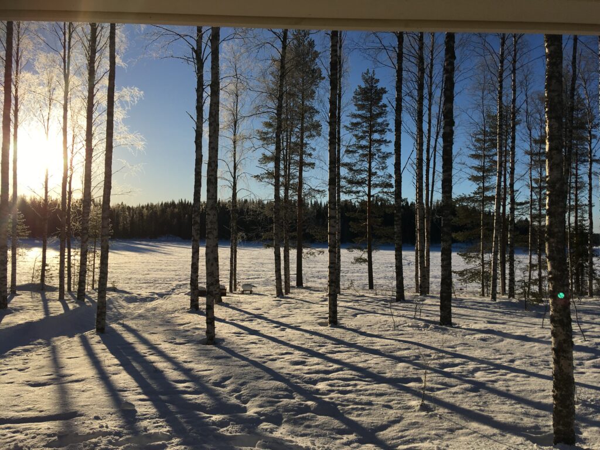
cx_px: 300
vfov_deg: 48.2
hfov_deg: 61.7
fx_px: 503
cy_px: 225
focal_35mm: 29
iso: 25
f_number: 2.2
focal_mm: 4.15
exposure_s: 1/2959
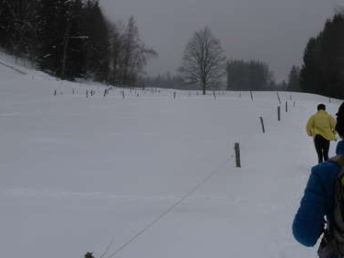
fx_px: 606
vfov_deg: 23.7
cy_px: 53
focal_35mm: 61
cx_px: 237
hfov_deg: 31.4
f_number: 4.9
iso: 79
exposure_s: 1/362
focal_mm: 6.3
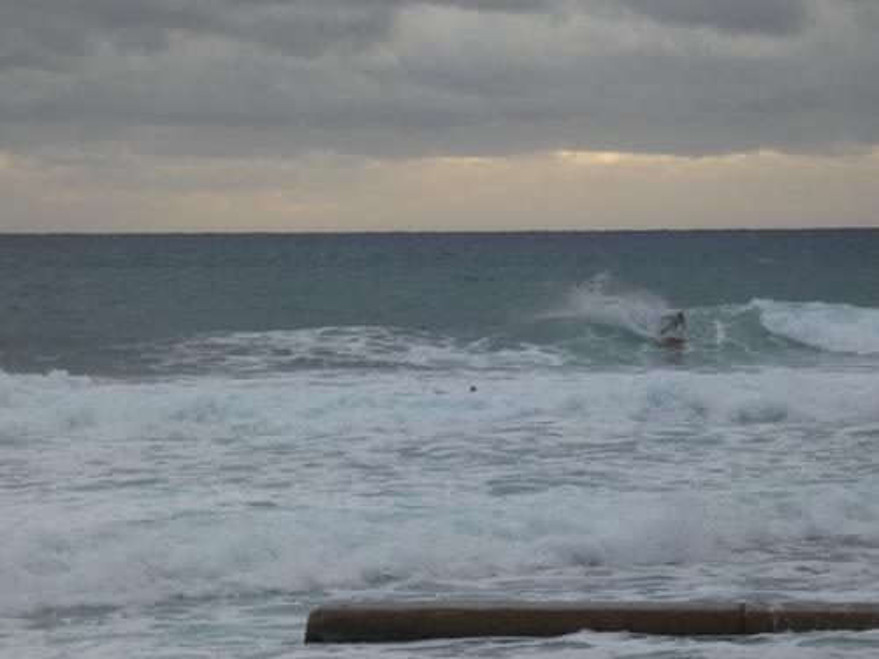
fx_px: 4291
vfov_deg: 8.8
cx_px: 440
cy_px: 330
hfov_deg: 11.7
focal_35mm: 169
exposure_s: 1/250
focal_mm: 30.2
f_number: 5.5
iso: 250
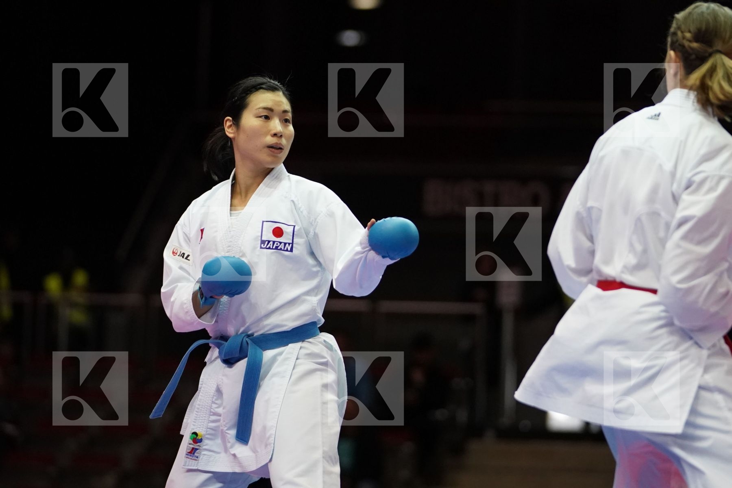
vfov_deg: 6.5
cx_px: 366
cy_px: 244
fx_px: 4270
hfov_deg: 9.8
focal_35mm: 210
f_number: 2.8
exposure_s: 1/1000
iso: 4000
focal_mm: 140
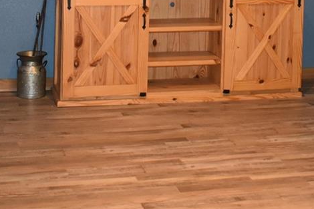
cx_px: 188
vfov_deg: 13.9
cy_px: -112
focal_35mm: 92
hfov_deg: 22.1
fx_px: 802
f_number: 3.5
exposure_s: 1/80
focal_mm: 18
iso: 1600
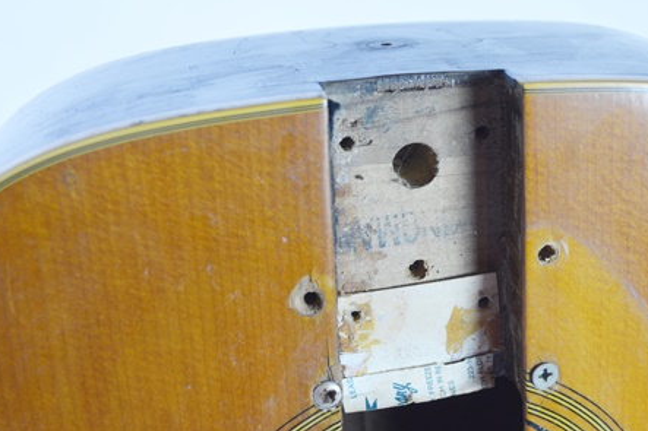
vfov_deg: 22.2
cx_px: 395
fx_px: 1098
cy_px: 260
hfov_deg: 32.8
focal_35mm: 61
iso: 560
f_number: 4.5
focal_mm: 30
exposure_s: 1/60
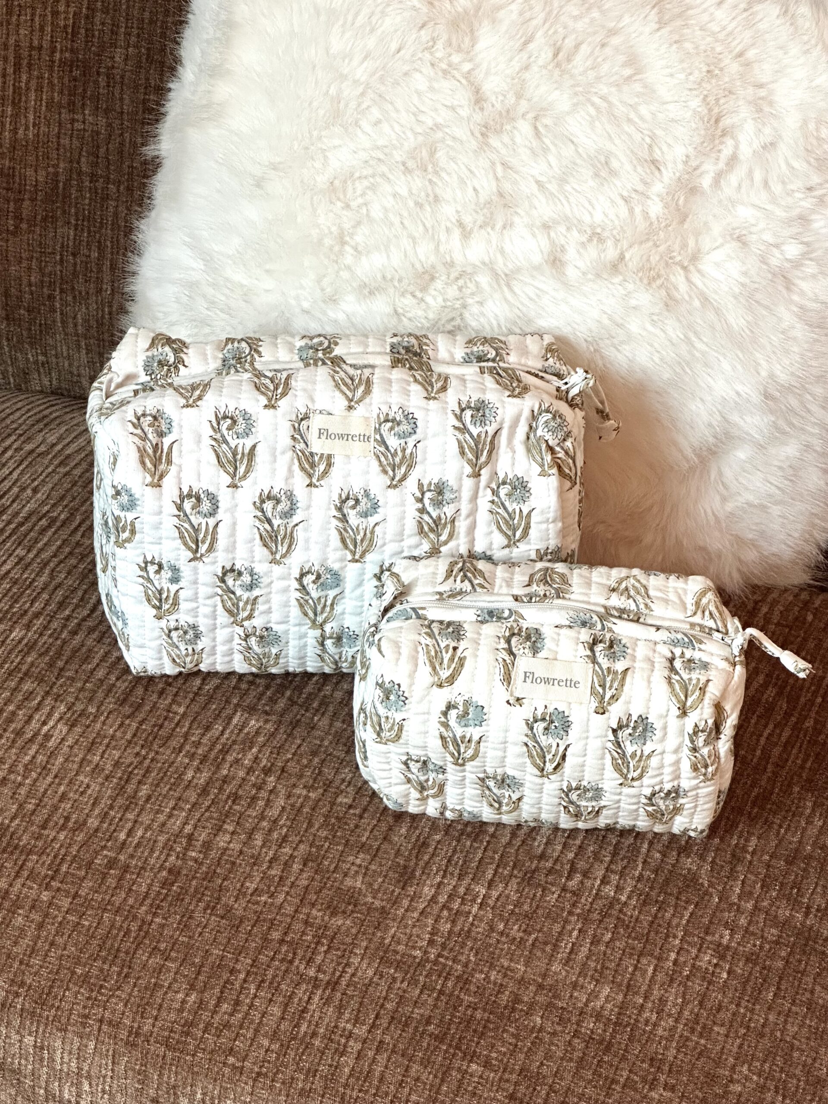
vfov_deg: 25.3
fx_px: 2456
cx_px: 414
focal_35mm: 77
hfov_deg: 19.1
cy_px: 552
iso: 400
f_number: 2.8
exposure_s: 1/50
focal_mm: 9
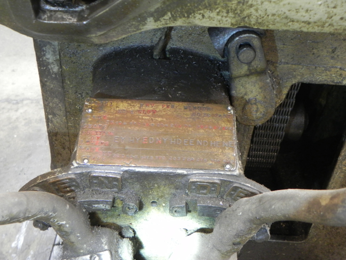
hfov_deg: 50.1
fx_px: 370
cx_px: 173
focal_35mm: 37
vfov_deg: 38.7
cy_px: 130
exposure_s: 1/12.6
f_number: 3.2
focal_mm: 6.6
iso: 400
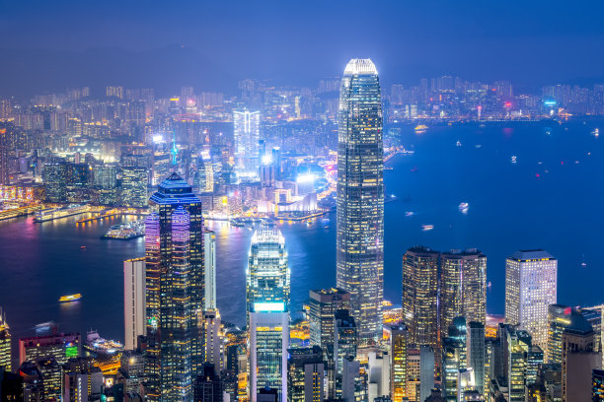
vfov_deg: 21.6
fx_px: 1057
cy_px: 201
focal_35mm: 63
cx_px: 302
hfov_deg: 31.9
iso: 200
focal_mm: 63
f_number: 9
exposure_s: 4
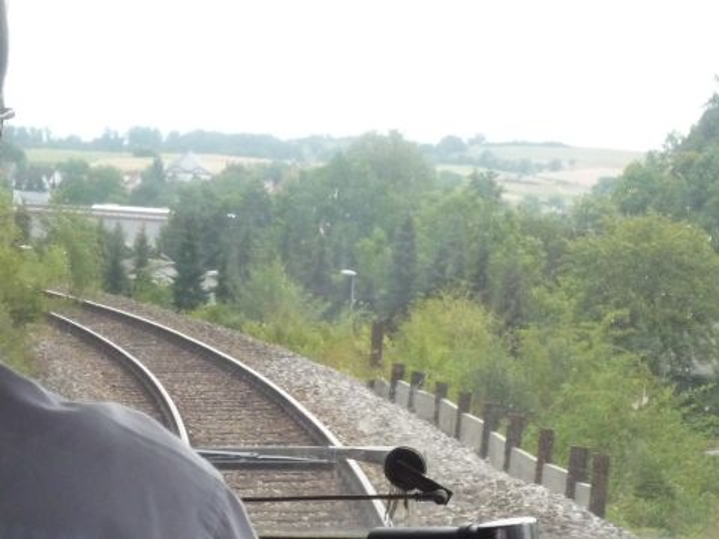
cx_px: 360
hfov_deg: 14.7
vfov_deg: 11.1
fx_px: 2783
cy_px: 270
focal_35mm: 134
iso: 400
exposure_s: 1/640
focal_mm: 13.6
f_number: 6.3
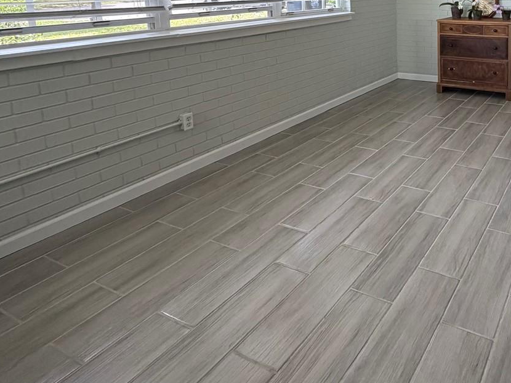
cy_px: 27
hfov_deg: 57.4
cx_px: 447
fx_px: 398
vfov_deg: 45.7
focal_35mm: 27
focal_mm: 2.22
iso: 320
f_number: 2.2
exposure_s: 1/121
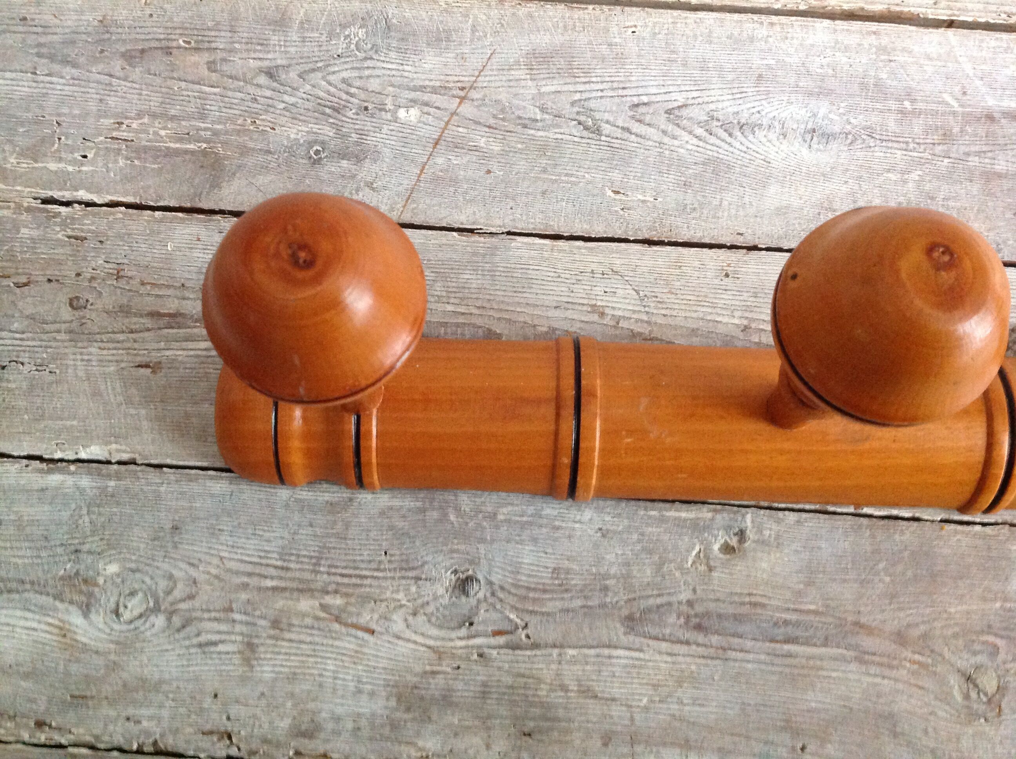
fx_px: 1026
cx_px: 508
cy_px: 380
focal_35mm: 35
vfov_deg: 40.6
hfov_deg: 52.7
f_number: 2.4
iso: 400
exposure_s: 1/15
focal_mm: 4.28
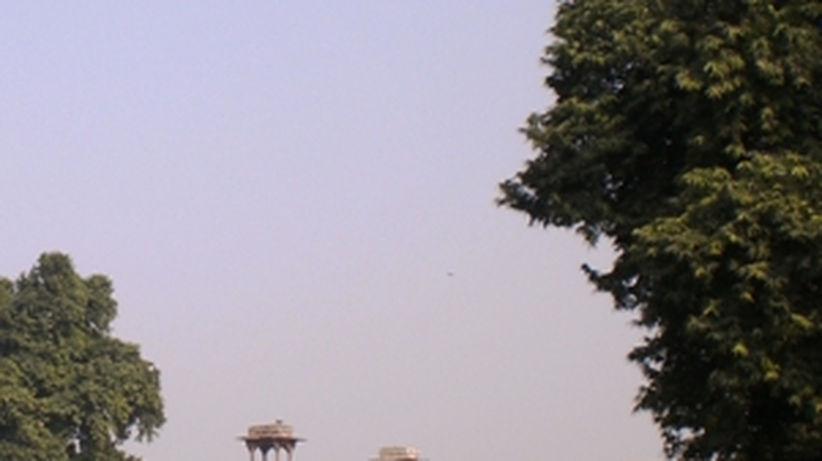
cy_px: 352
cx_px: 25
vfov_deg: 13.7
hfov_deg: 23.3
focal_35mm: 88
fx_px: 1917
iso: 50
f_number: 4.4
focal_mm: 6.3
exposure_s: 1/500
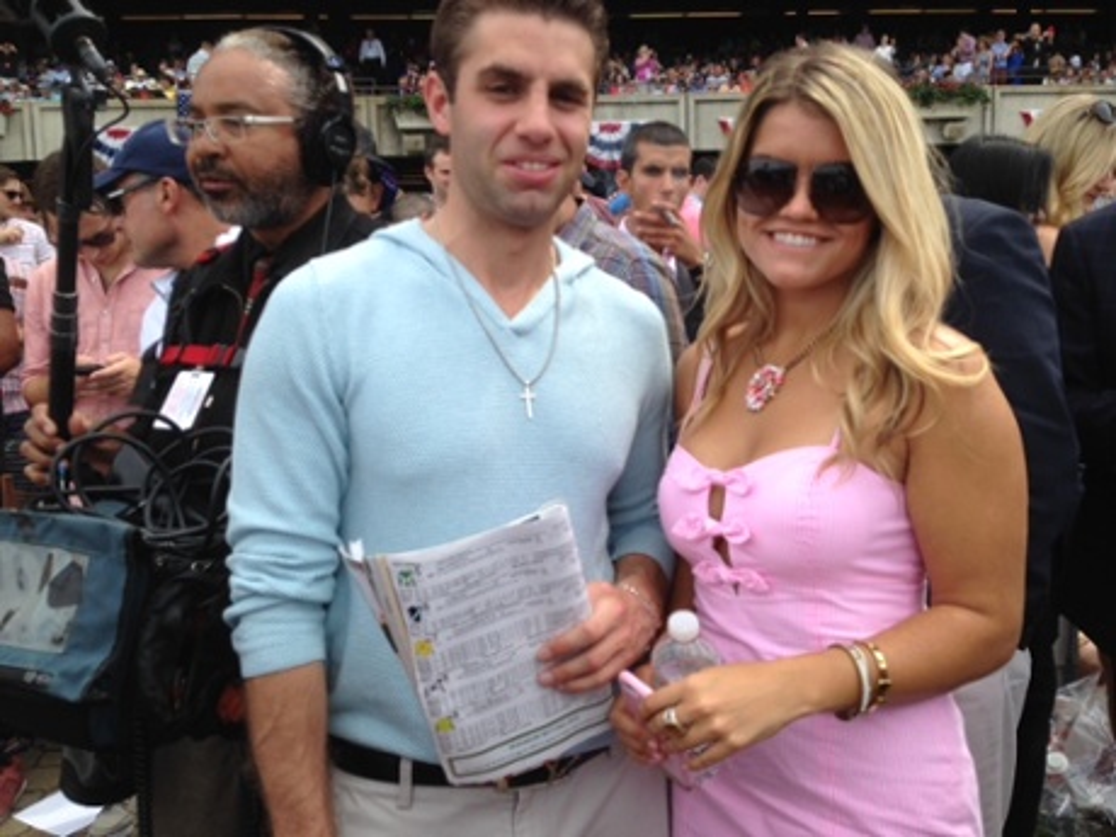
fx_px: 1064
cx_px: 558
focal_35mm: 33
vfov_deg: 42.9
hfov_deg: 55.4
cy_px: 418
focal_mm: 4.12
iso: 50
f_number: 2.4
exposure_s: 1/723
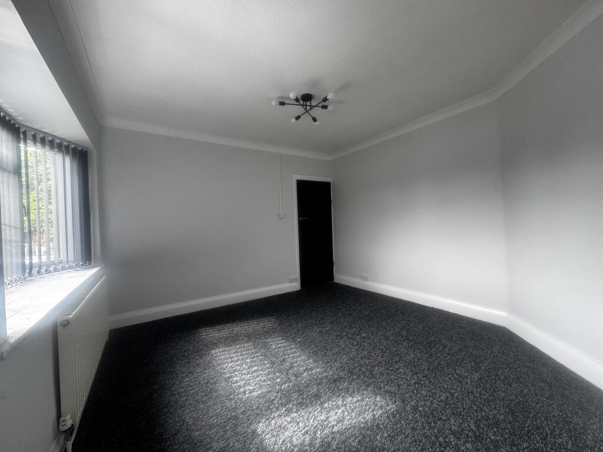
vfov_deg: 85.7
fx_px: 244
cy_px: 226
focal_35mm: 14
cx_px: 302
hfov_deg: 102.1
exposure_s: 1/99
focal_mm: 2.22
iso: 200
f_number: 2.2
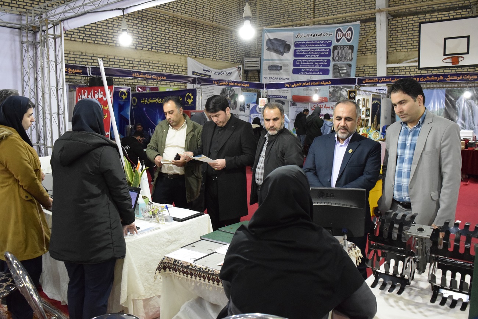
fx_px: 359
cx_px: 239
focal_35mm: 27
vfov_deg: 47.9
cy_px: 160
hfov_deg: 67.4
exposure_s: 1/125
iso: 5000
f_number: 5.6
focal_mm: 18
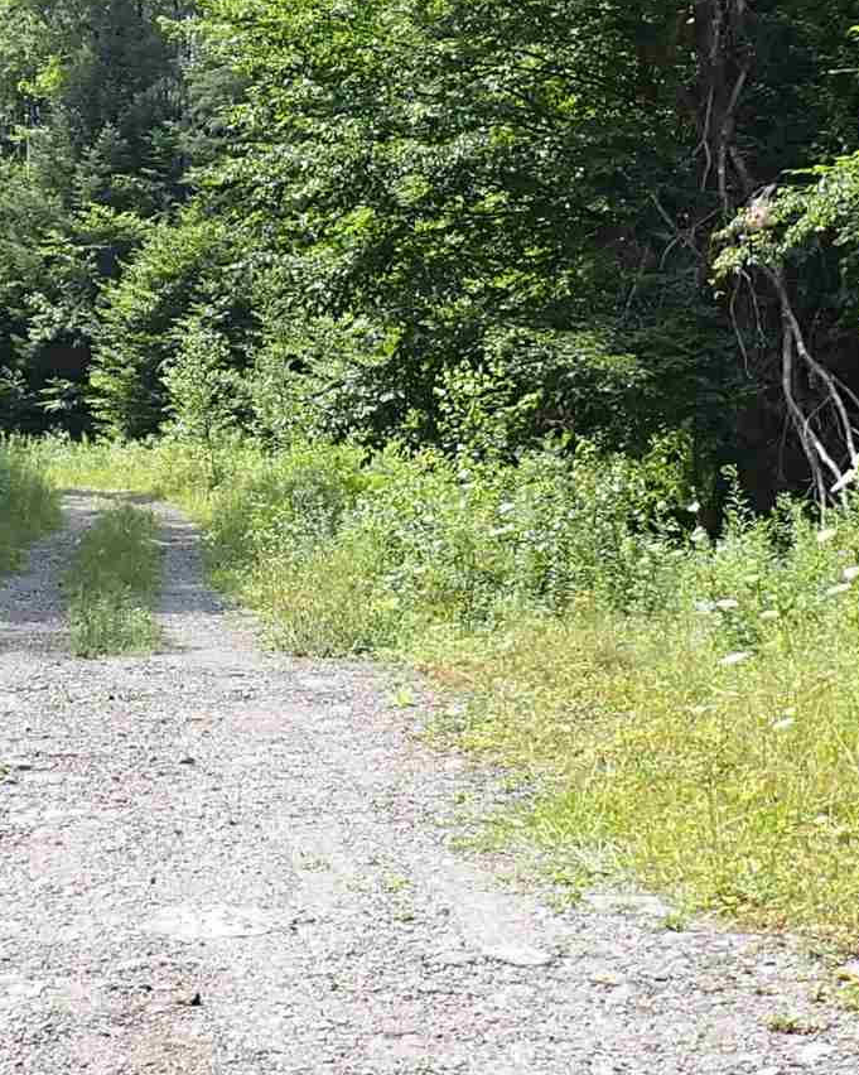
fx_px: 2798
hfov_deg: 17.3
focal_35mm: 88
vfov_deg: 21.7
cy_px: 389
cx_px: 151
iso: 100
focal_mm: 4.5
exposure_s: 1/500
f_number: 2.8
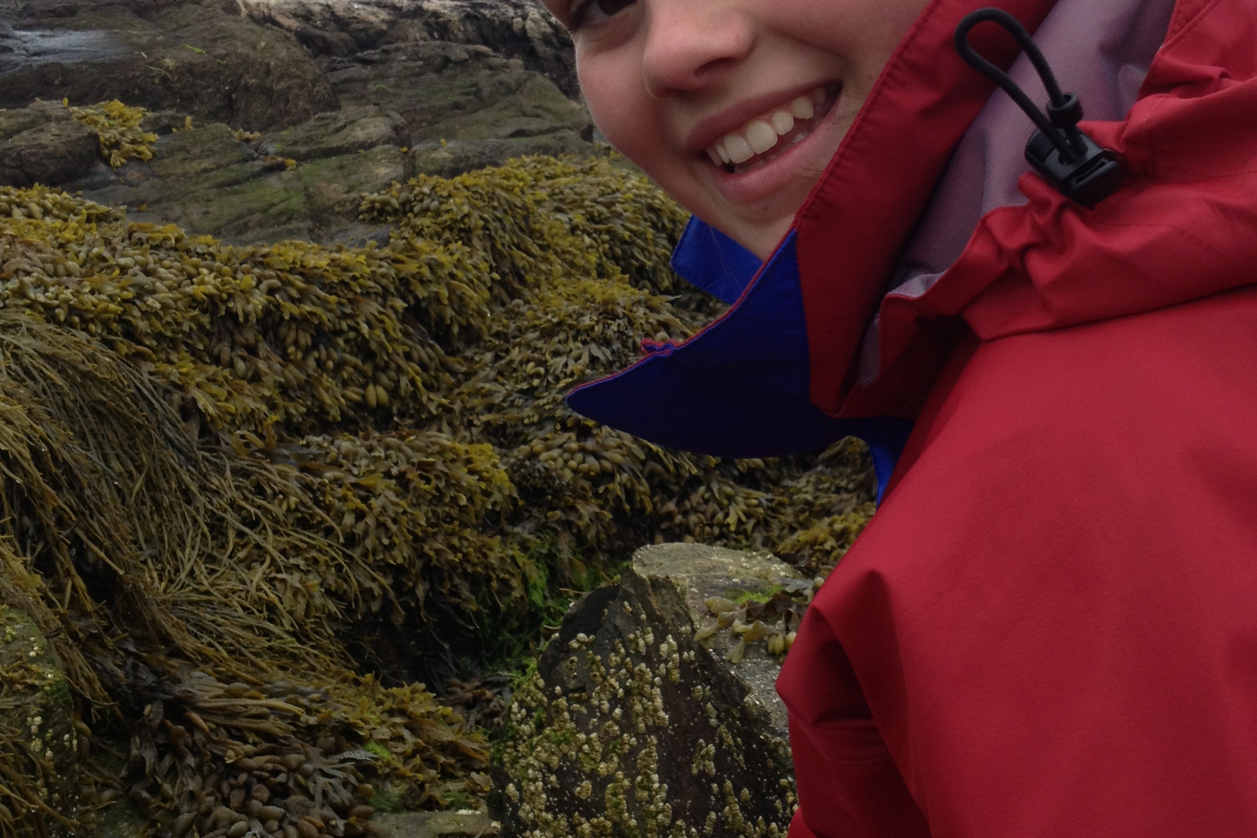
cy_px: 341
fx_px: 1955
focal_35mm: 56
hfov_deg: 35.6
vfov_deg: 24.1
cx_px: 665
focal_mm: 4.28
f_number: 2.4
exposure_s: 1/478
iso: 50
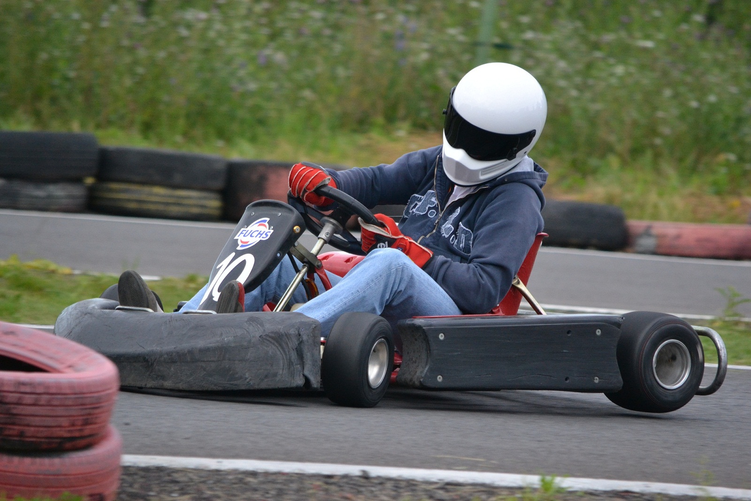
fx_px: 9385
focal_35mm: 450
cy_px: 250
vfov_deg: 3.1
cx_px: 376
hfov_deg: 4.6
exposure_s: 1/500
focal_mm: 300
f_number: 5.6
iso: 1400
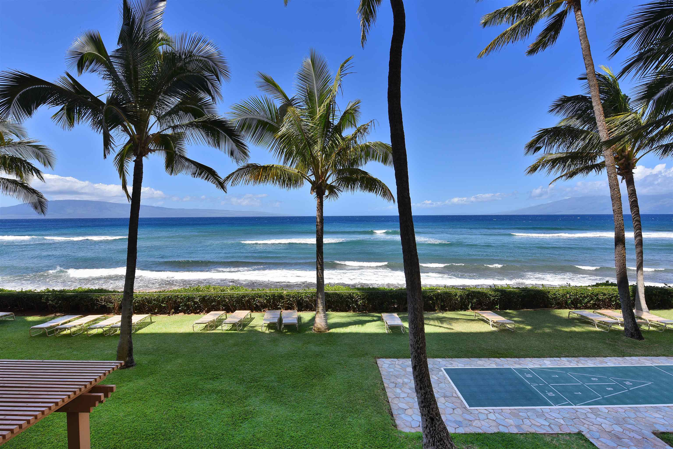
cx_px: 336
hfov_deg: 96.7
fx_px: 299
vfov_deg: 73.8
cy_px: 224
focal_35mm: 16
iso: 100
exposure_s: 1/200
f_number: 11
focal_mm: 16
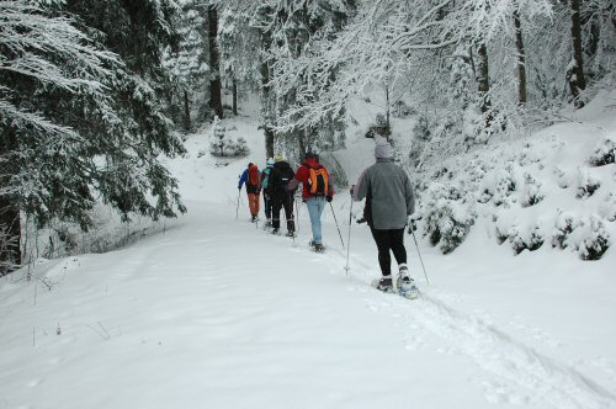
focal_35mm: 42
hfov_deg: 46.5
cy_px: 204
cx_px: 308
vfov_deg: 31.8
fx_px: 718
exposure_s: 1/125
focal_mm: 28
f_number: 6.3
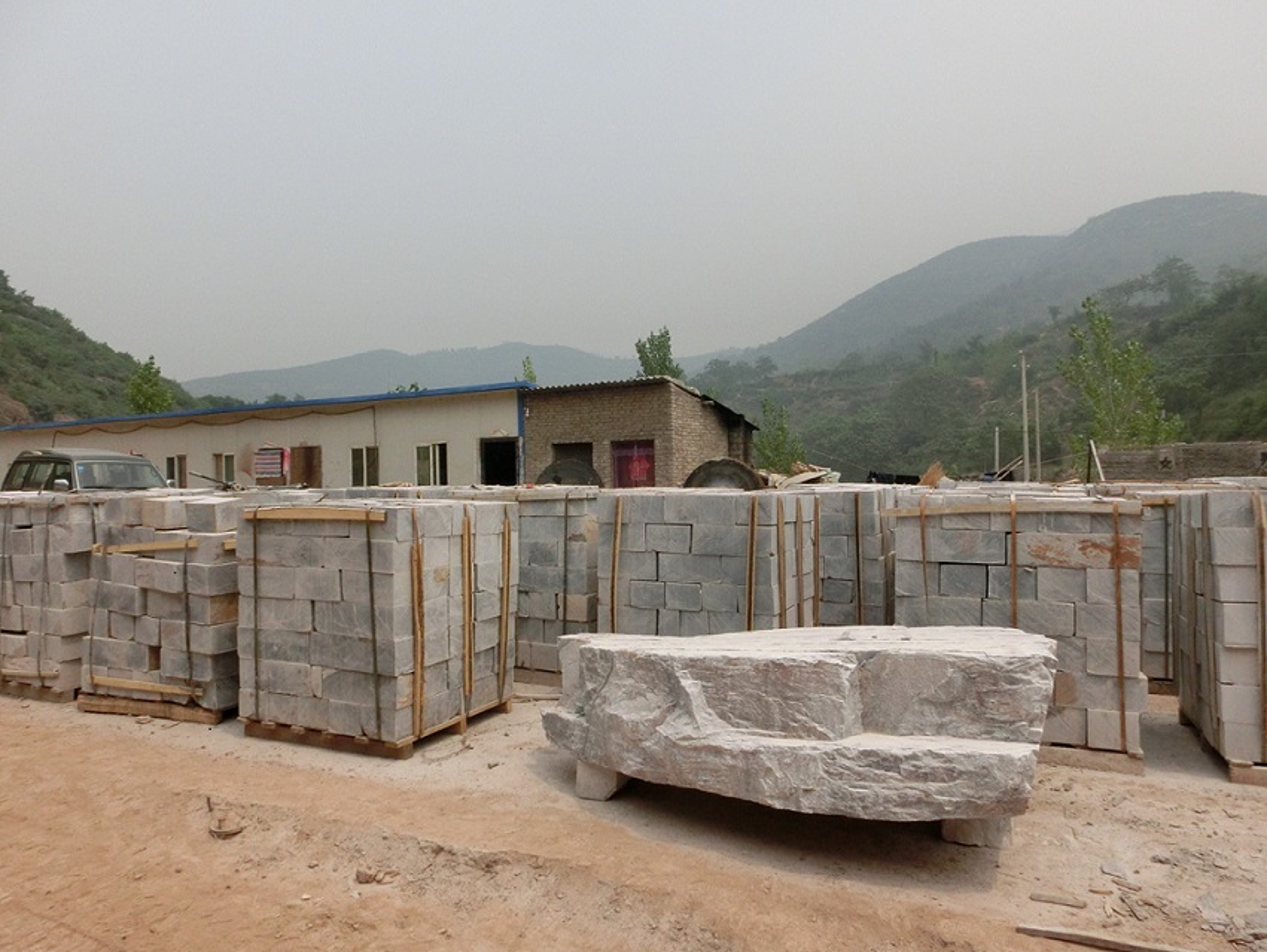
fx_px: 879
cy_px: 476
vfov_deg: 56.9
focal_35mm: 24
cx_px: 634
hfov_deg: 71.6
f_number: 7.9
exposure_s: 1/1000
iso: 250
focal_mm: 4.24
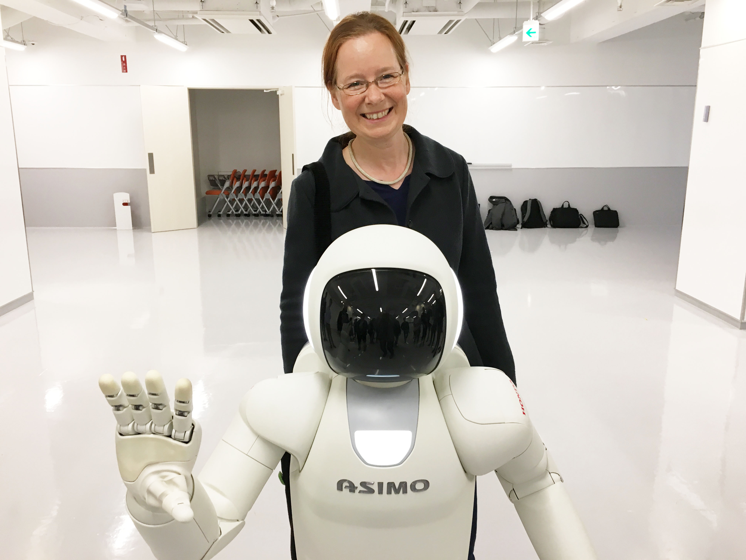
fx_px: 625
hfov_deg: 61.7
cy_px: 280
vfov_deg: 48.2
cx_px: 373
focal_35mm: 29
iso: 32
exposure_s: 1/30
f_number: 2.2
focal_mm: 4.15
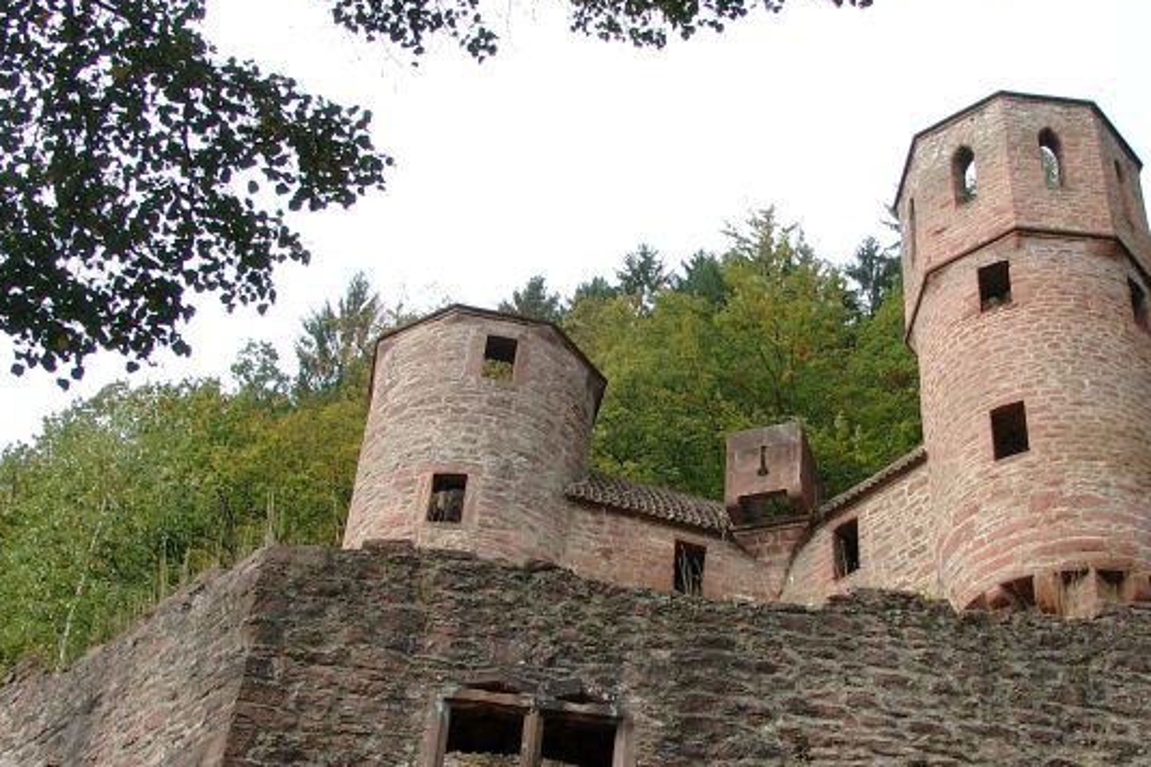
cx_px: 737
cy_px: 517
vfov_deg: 25.4
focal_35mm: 53
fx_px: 1694
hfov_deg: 37.2
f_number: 4
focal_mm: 7.13
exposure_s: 1/283
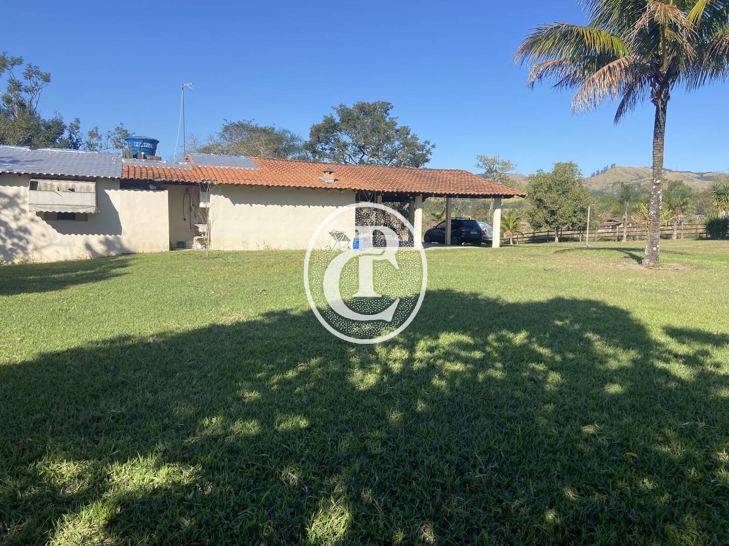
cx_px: 364
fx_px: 548
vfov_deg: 53.1
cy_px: 273
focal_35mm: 26
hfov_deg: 67.3
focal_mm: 4.25
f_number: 1.8
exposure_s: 1/1961
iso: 32
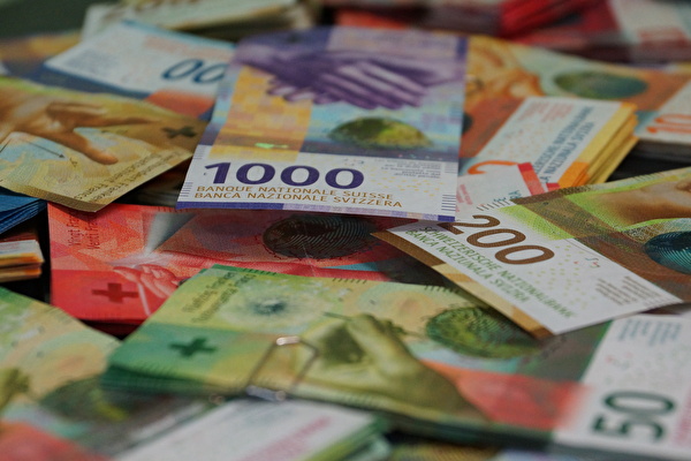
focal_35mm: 135
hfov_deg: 15.2
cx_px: 346
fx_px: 2591
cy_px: 230
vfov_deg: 10.2
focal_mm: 90
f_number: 5.6
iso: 1600
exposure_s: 1/160
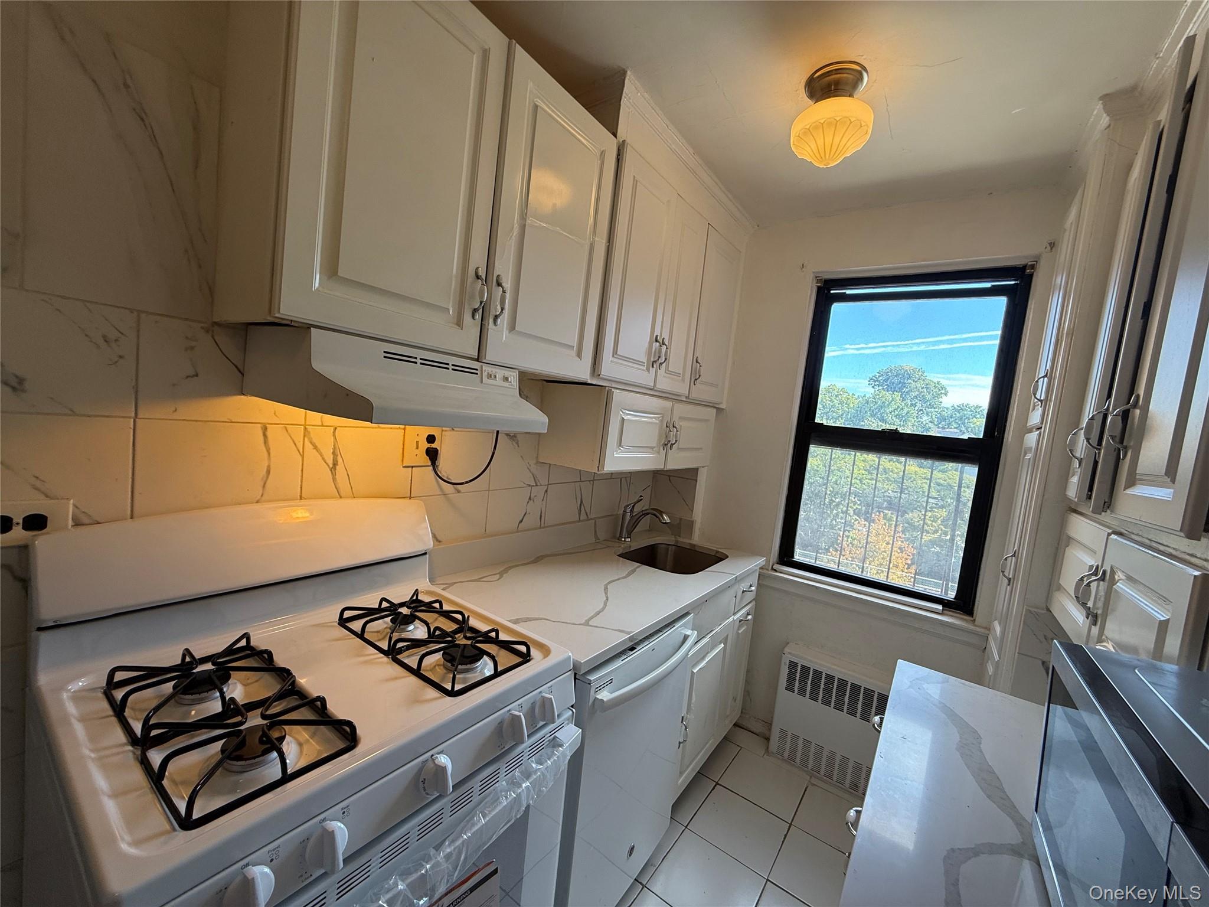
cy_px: 454
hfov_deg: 102.1
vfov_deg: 85.7
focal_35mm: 14
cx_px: 604
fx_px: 489
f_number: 2.2
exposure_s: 1/120
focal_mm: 2.22
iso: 80
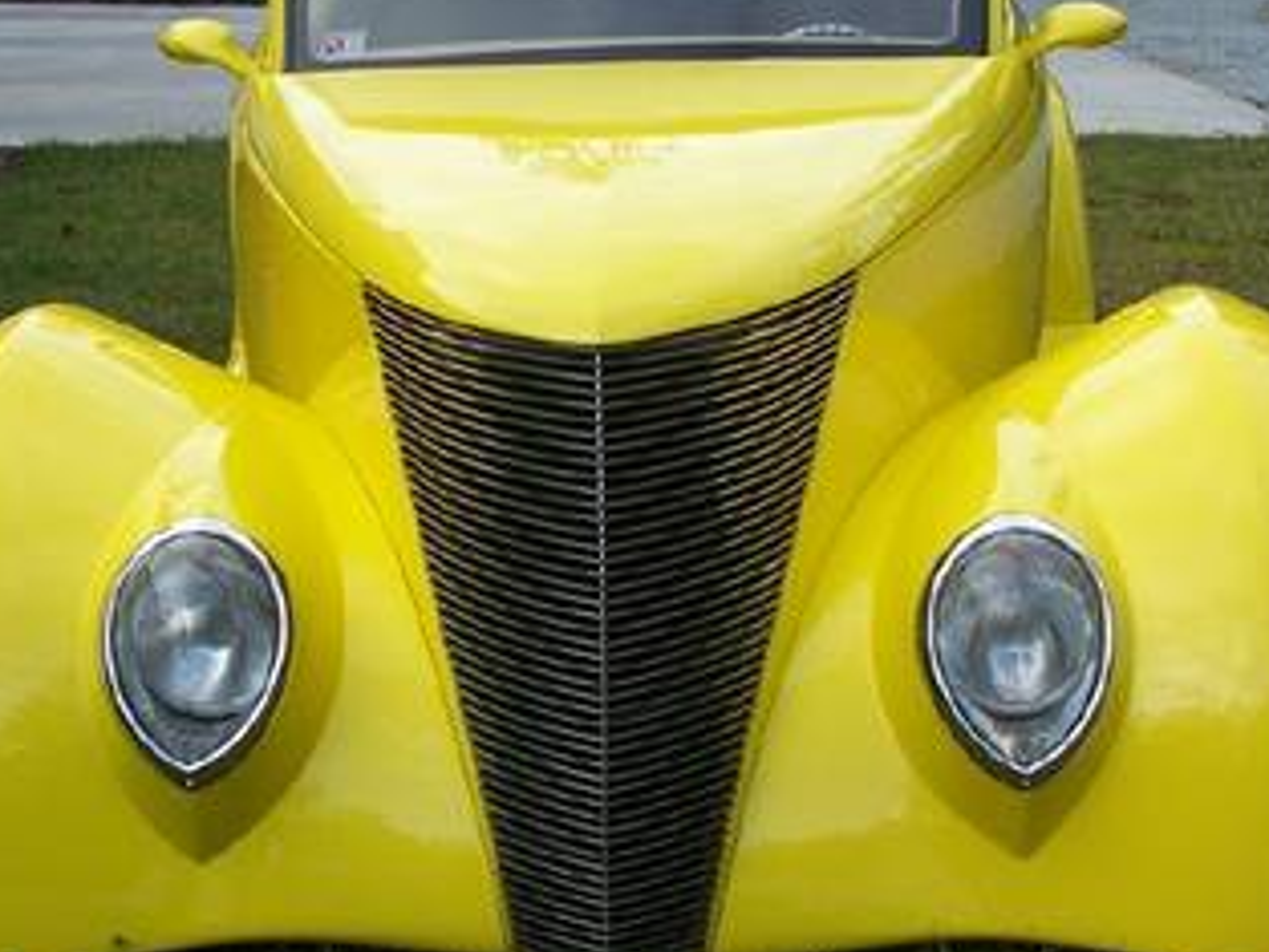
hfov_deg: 29.0
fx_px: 2457
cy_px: 494
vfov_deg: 21.9
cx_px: 592
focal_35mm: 67
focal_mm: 6
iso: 80
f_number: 2.8
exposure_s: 1/350
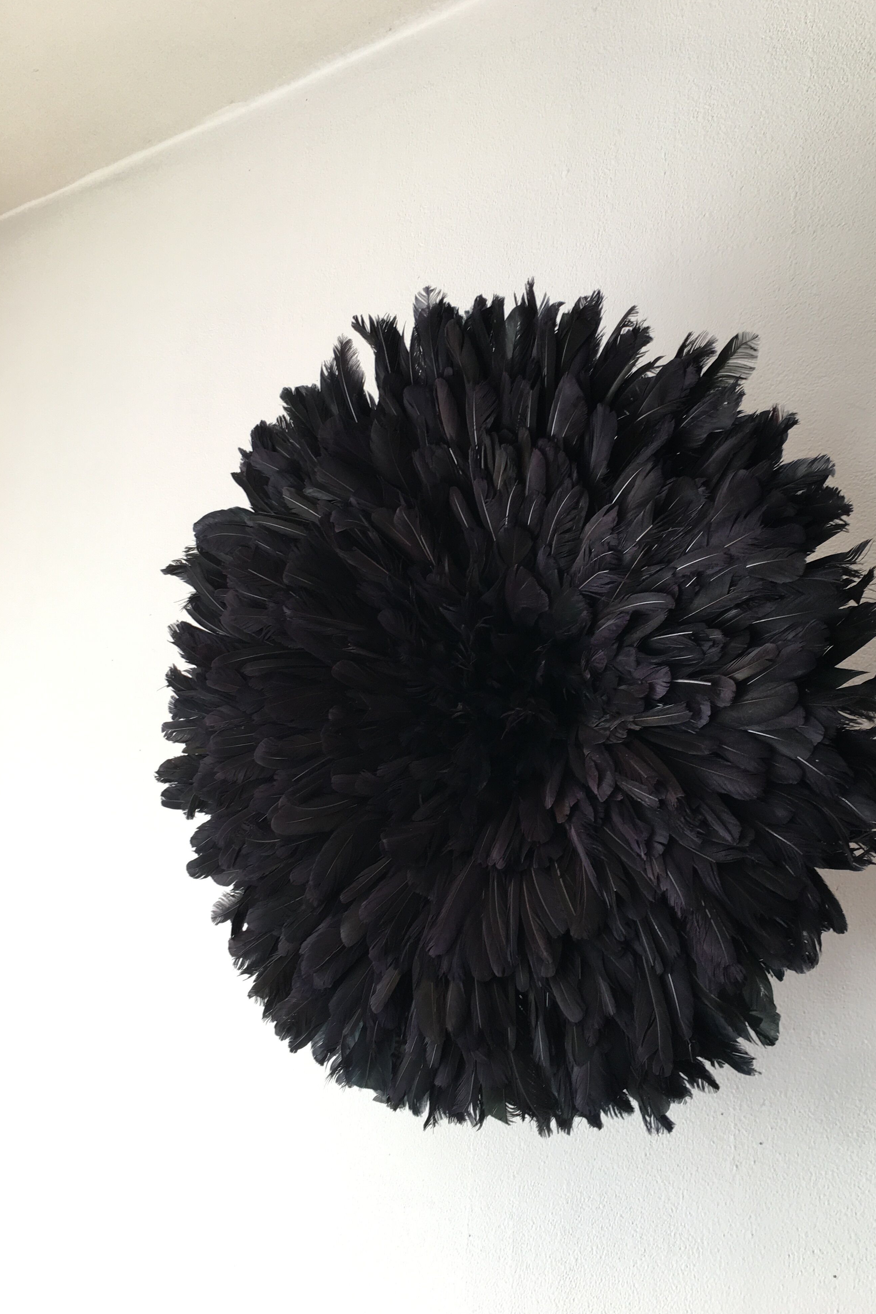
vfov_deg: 60.3
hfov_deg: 42.2
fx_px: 1132
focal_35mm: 31
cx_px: 494
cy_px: 650
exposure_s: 1/50
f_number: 2.2
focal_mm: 4.15
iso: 32
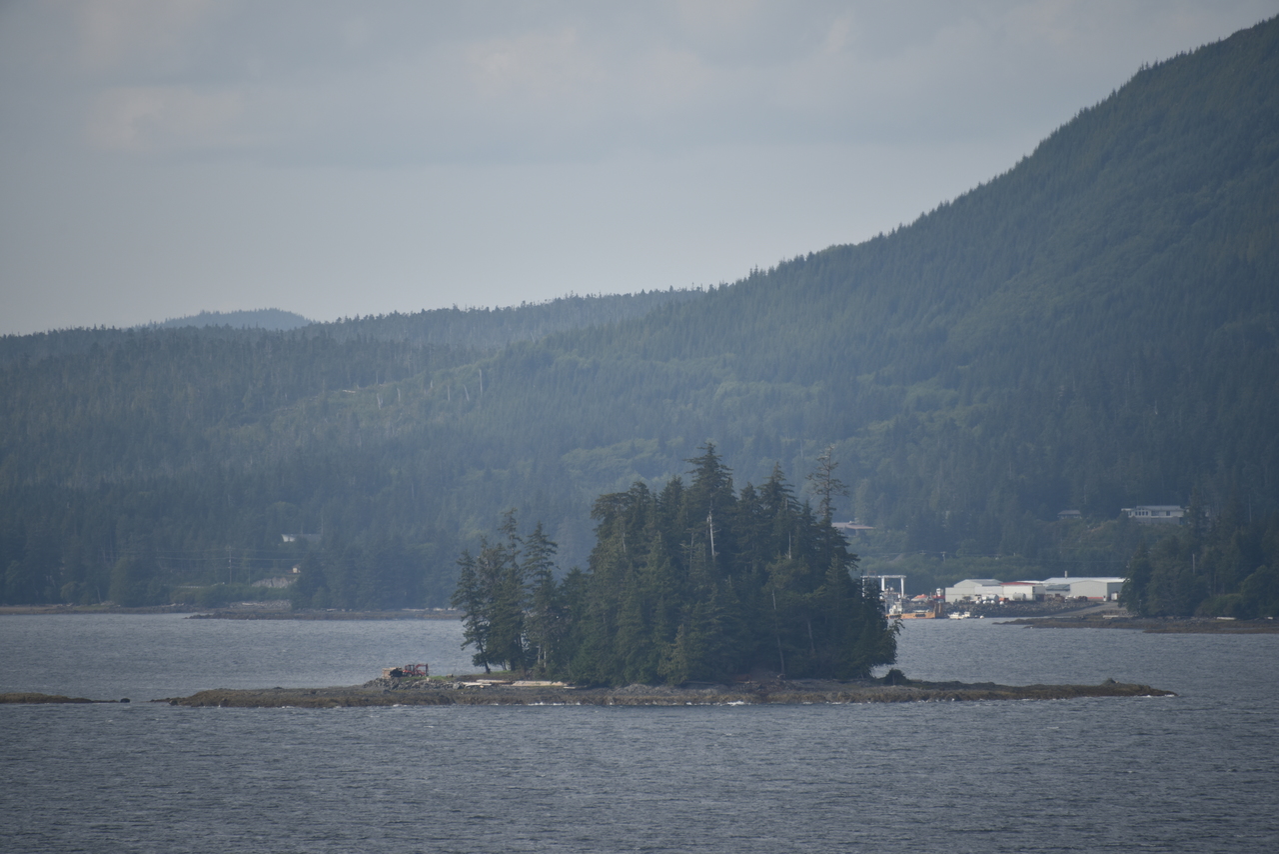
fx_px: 10660
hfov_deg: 6.9
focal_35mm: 300
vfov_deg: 4.6
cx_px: 640
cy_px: 427
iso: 125
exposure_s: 1/640
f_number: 5.6
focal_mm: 300
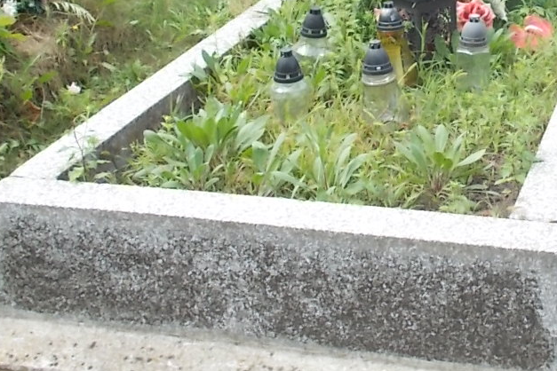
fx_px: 1067
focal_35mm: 69
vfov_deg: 19.1
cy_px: -16
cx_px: 430
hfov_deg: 28.7
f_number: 3.2
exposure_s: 1/320
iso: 80
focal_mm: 4.6
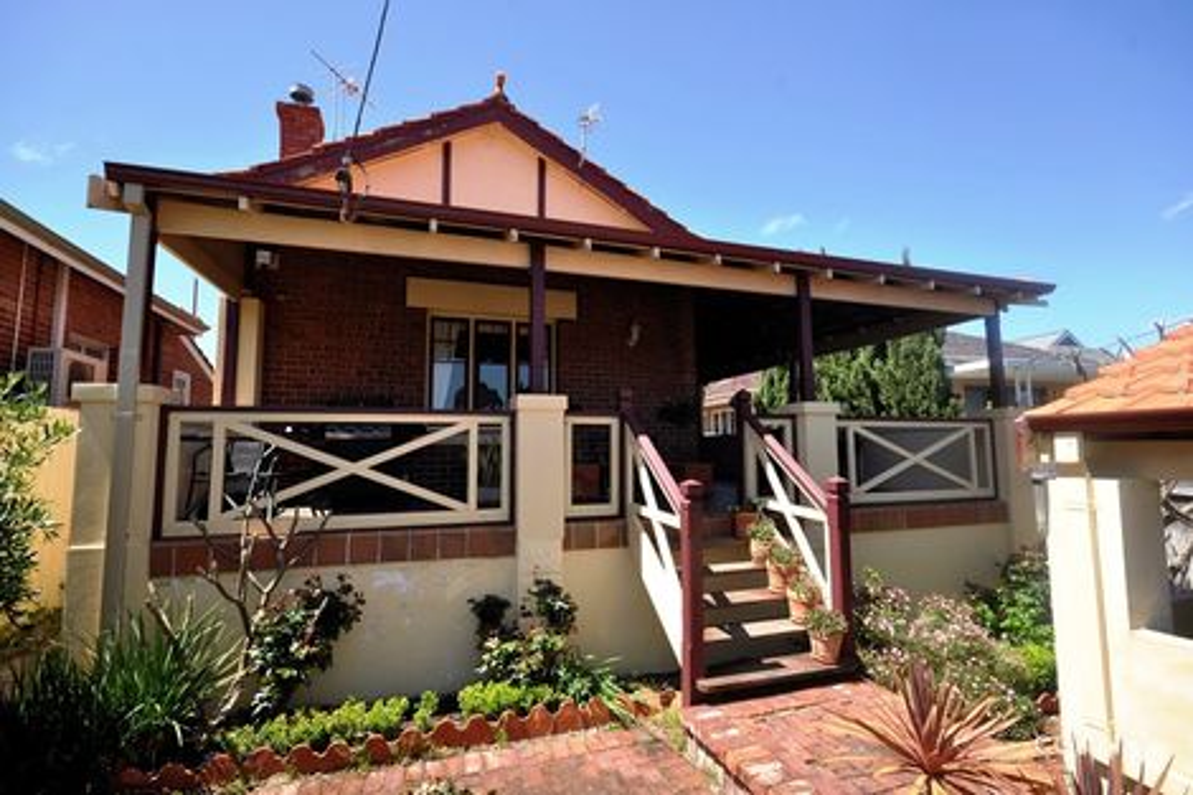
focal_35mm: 16
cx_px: 596
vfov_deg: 72.0
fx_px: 547
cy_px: 398
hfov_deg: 95.0
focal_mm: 11
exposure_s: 1/200
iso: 200
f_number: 10
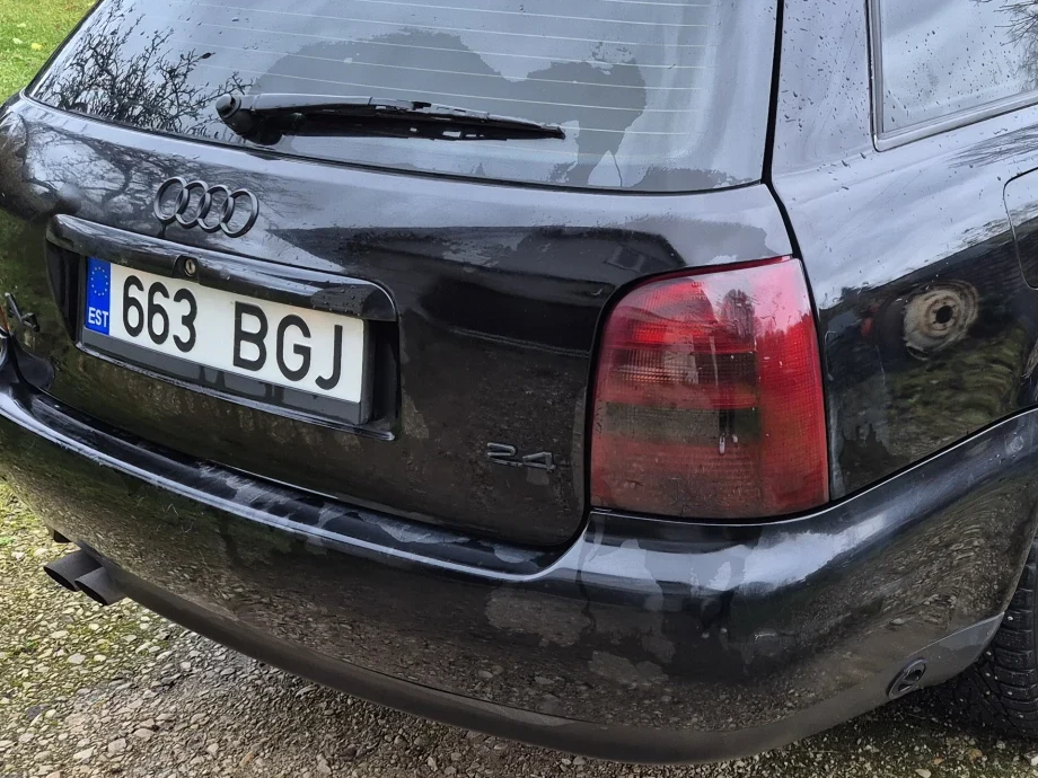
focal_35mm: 48
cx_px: 839
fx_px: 1439
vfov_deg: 29.9
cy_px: 213
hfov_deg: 38.1
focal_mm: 5.4
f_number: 1.8
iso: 125
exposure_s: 1/180
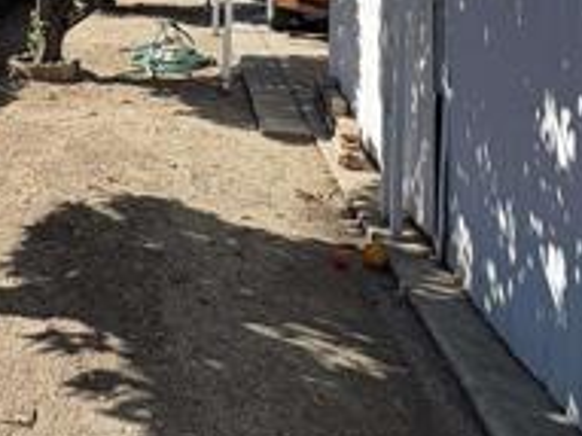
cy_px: -180
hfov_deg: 38.9
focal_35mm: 47
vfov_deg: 25.1
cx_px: 119
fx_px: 790
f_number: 2.2
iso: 64
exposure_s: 1/1536
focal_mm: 2.22
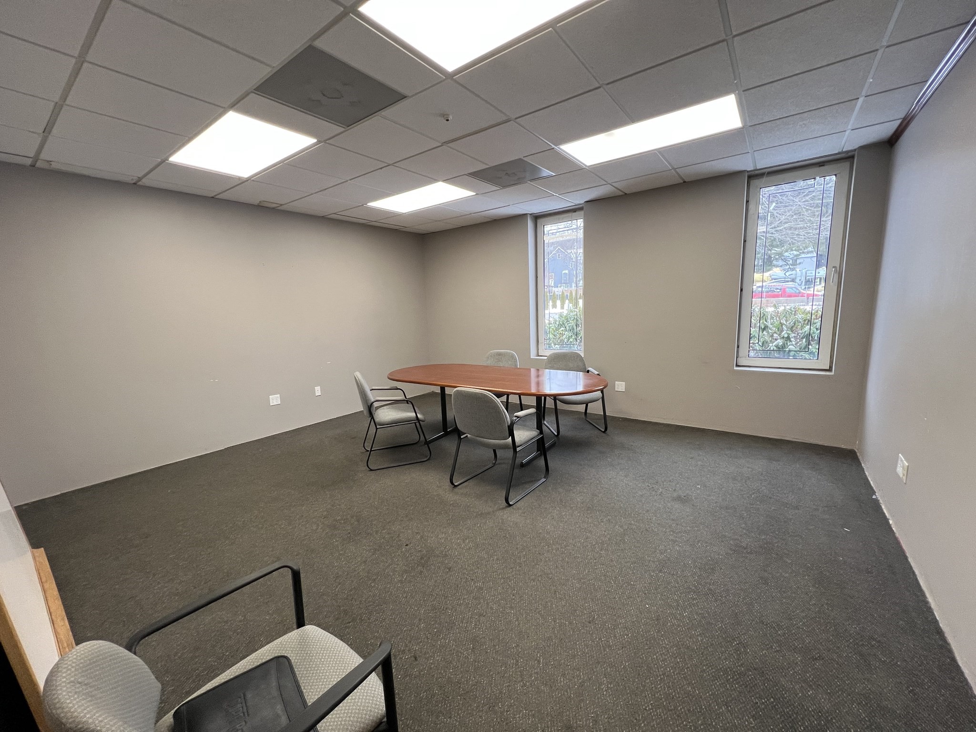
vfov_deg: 89.9
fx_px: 367
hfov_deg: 106.2
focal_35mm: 13
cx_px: 488
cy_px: 366
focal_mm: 1.57
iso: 160
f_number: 1.8
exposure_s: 1/60
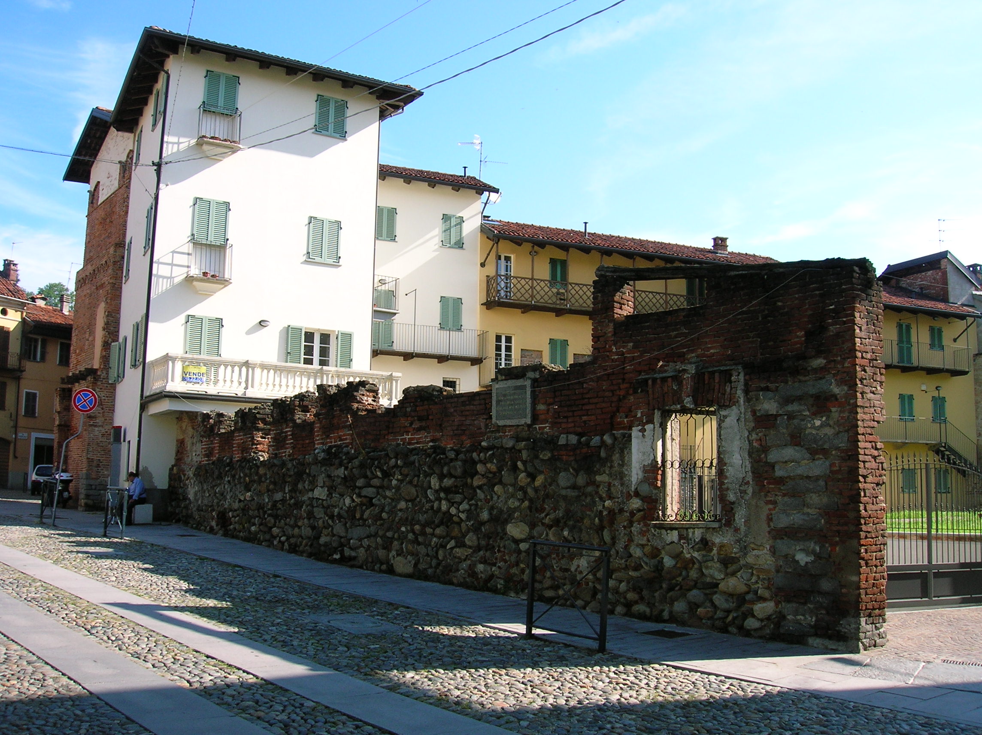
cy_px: 368
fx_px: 964
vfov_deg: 41.7
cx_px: 491
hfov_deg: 54.0
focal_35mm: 34
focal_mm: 5.7
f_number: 4.9
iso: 50
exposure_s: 1/180
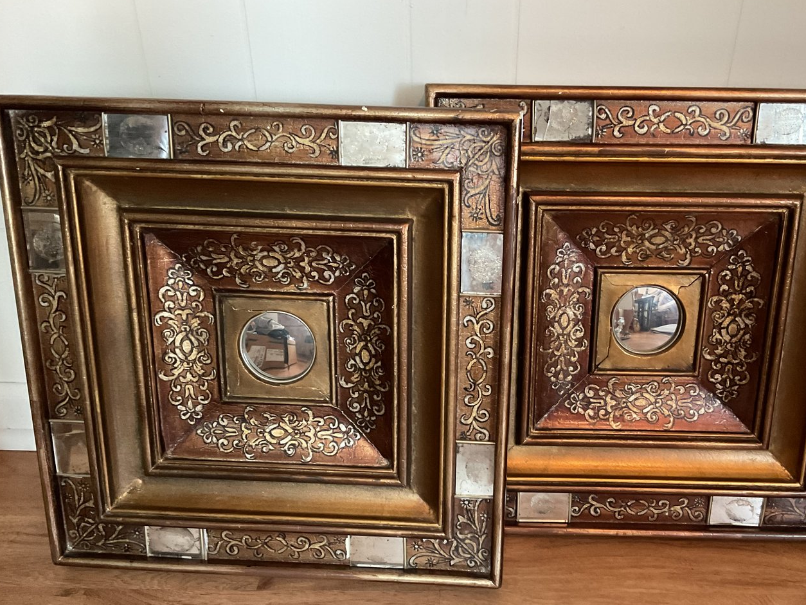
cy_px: 358
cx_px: 469
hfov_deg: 52.4
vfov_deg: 40.5
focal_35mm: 35
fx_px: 815
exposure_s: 1/30
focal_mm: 3
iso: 320
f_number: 1.8
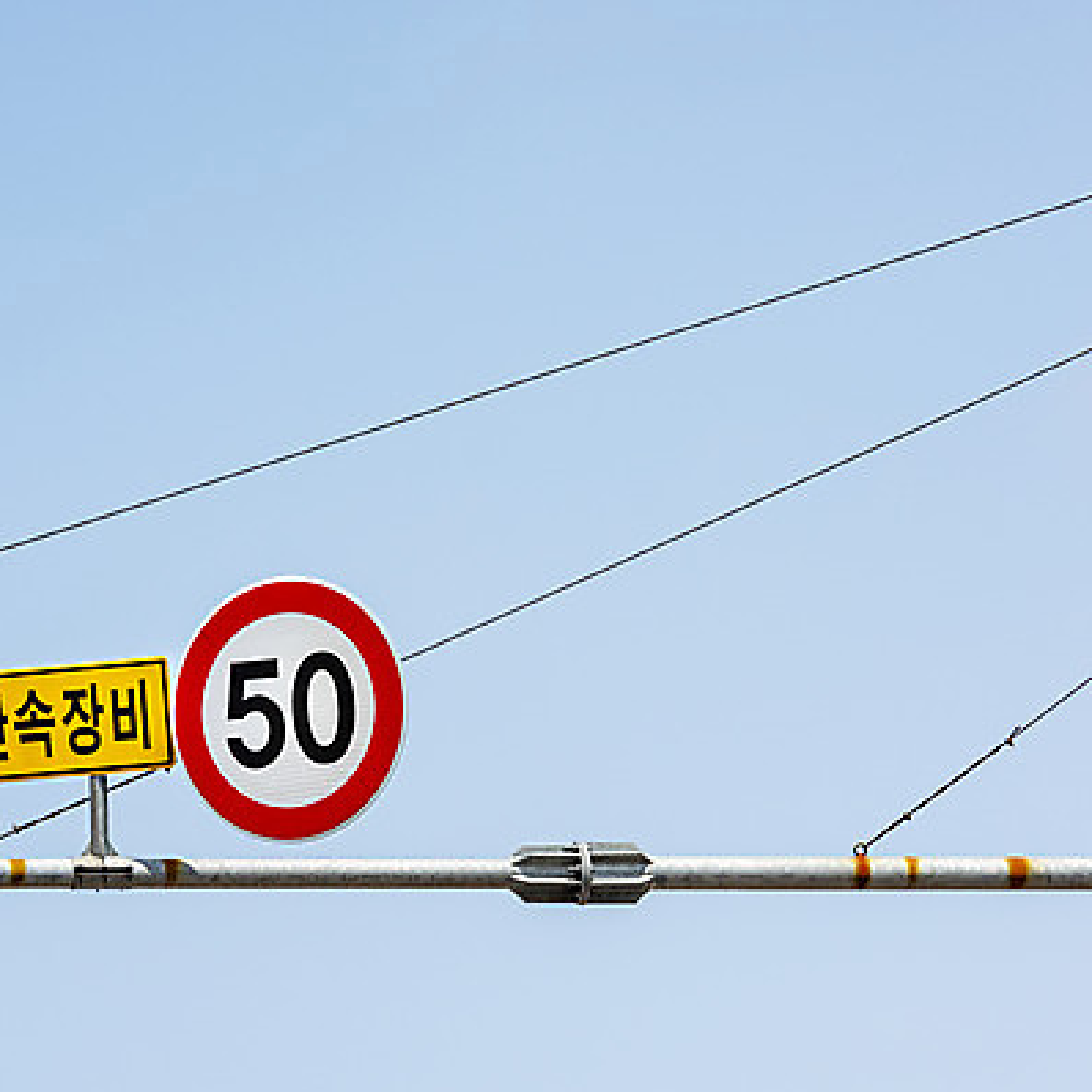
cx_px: 465
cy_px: 546
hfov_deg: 6.8
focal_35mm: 256
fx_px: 9137
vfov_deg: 6.8
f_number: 14
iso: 200
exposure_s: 1/250
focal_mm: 200
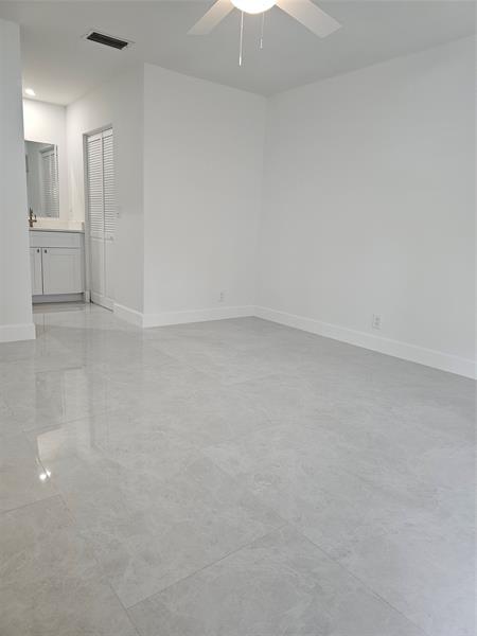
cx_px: 238
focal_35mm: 23
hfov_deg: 58.9
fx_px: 423
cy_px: 318
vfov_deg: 73.9
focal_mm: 6.3
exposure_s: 1/120
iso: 200
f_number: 1.7
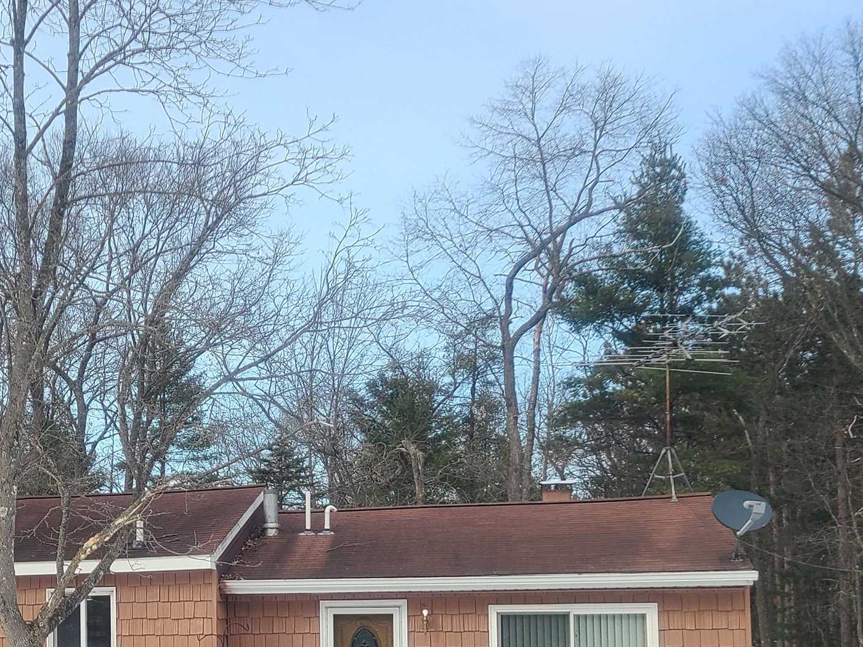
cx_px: 38
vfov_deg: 24.8
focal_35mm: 57
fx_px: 1421
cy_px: 596
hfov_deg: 31.7
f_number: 1.8
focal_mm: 5.4
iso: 40
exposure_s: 1/701
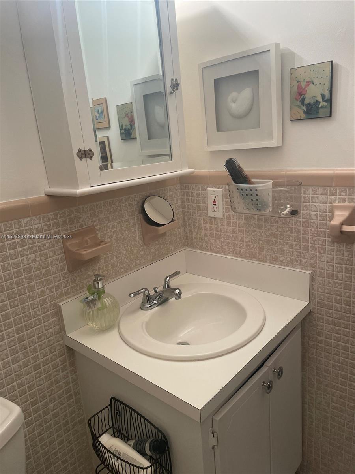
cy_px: 237
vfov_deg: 67.3
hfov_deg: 53.1
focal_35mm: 26
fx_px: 356
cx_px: 178
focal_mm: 4.2
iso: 125
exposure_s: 1/120
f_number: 1.6
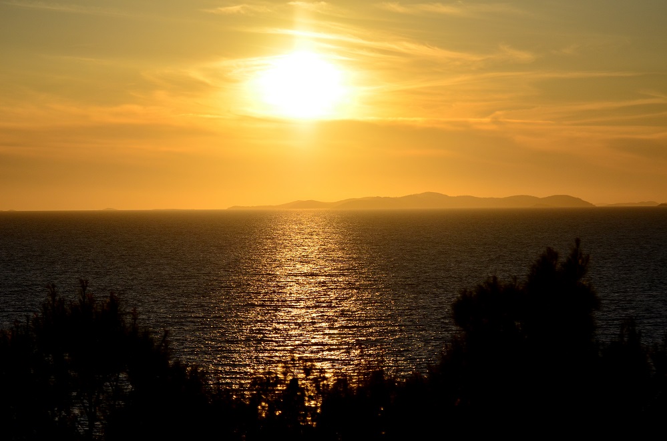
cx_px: 334
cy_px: 220
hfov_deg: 15.9
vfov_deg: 10.6
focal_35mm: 129
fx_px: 2384
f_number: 5.6
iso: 280
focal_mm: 86
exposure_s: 1/8000
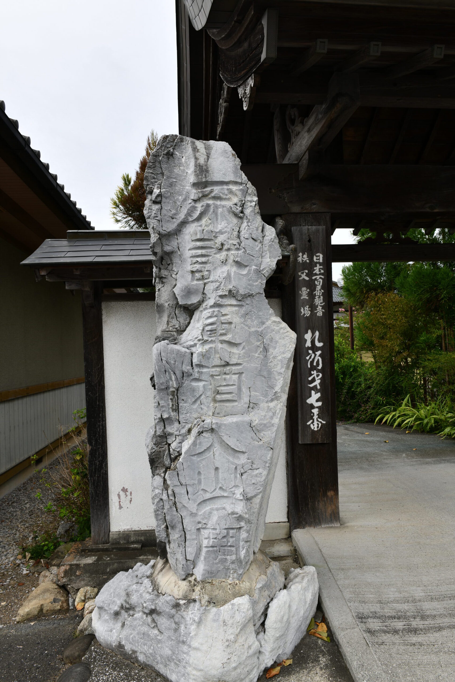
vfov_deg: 73.7
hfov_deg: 53.1
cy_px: 341
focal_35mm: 24
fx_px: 455
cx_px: 228
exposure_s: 1/200
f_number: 10
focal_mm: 24
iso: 125
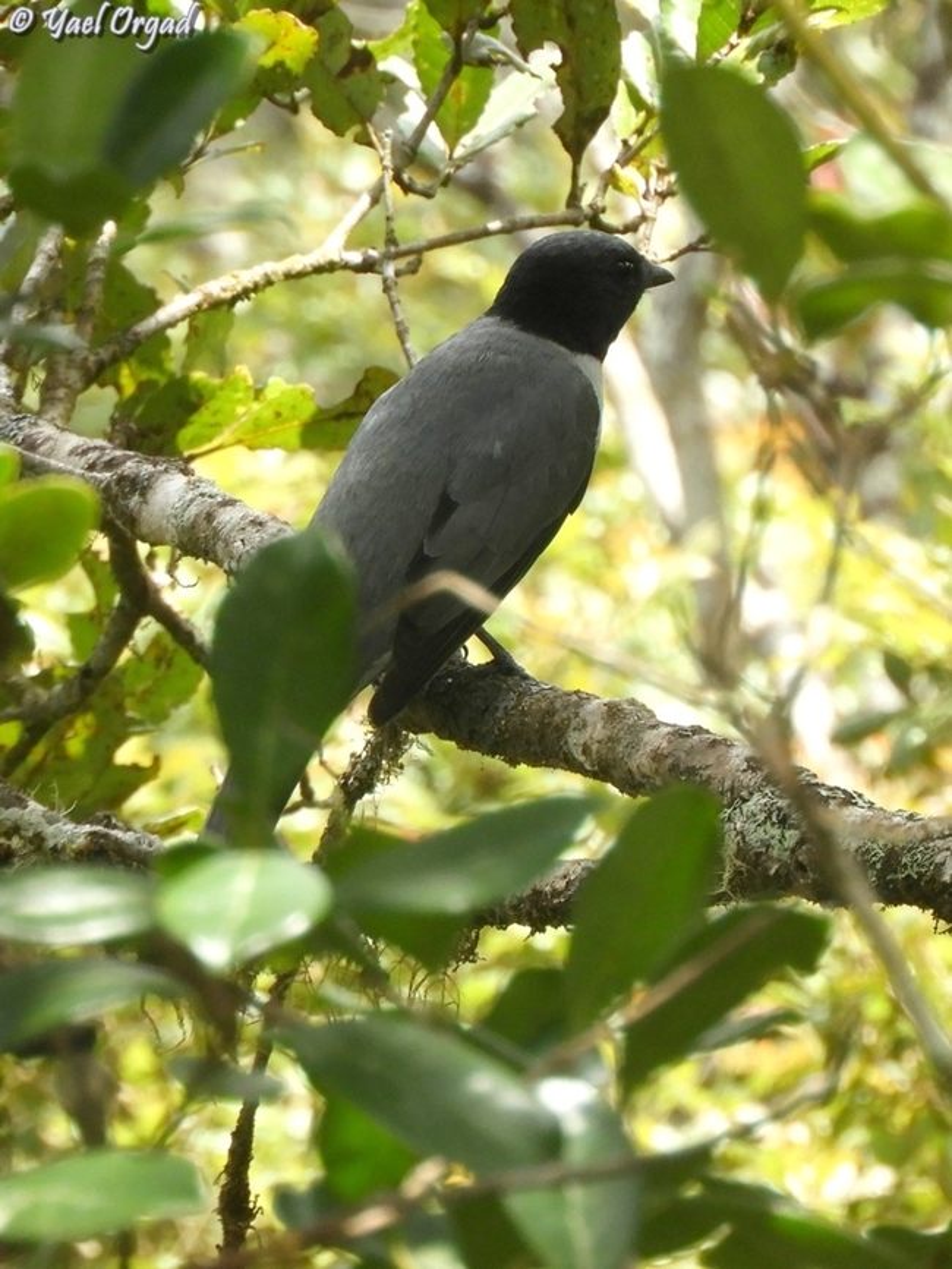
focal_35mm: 450
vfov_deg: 4.4
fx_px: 16493
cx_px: 476
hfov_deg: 3.3
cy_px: 634
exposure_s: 1/250
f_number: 5.6
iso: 180
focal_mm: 80.6
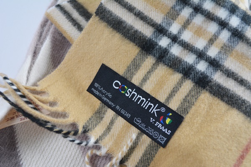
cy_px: 84
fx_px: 251
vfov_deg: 36.9
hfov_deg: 53.1
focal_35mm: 36
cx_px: 126
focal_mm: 24
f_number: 5
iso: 400
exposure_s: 1/100
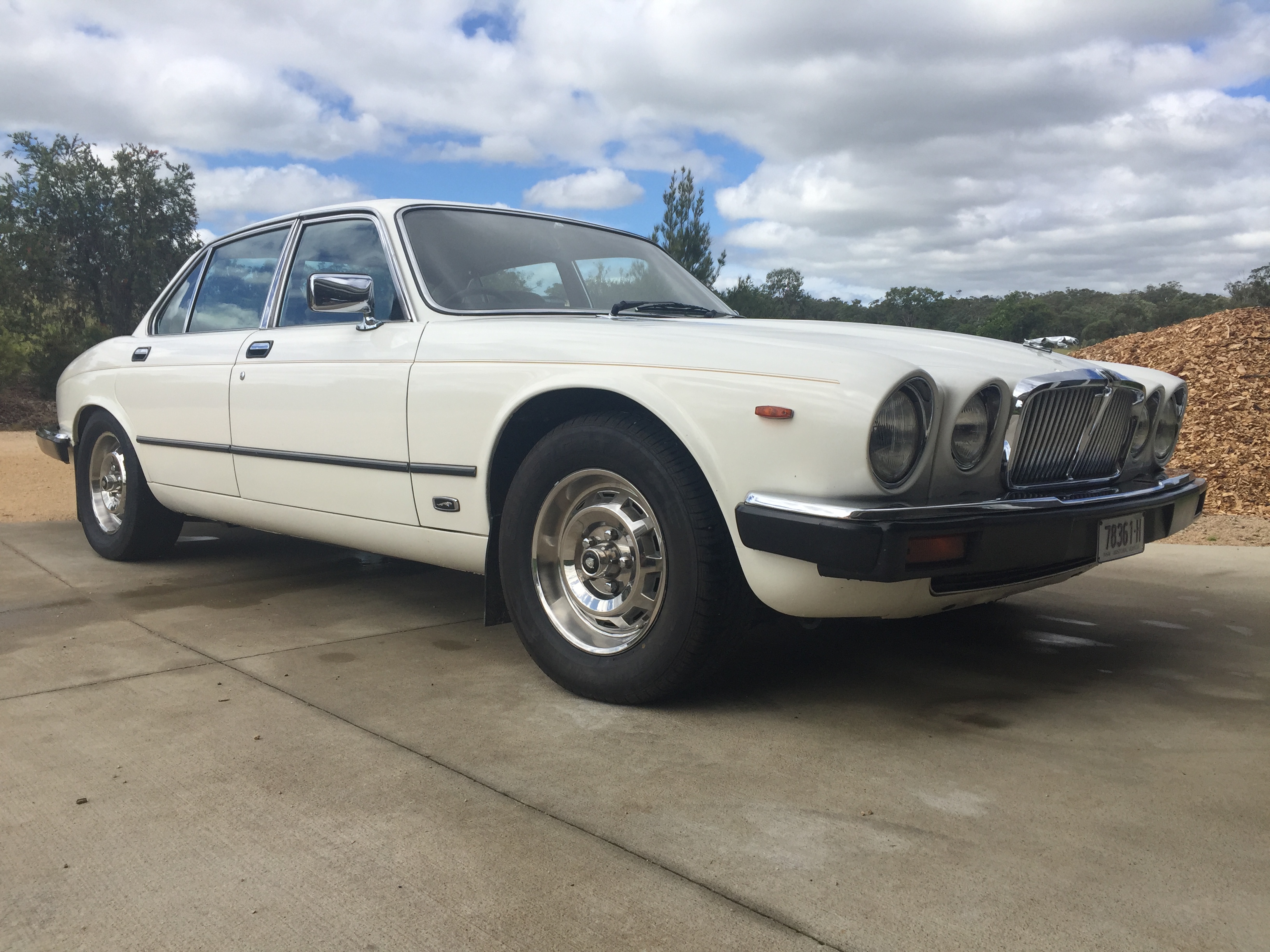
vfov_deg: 48.2
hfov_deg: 61.7
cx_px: 635
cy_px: 476
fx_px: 1064
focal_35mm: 29
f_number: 2.2
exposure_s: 1/2326
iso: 32
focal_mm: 4.15
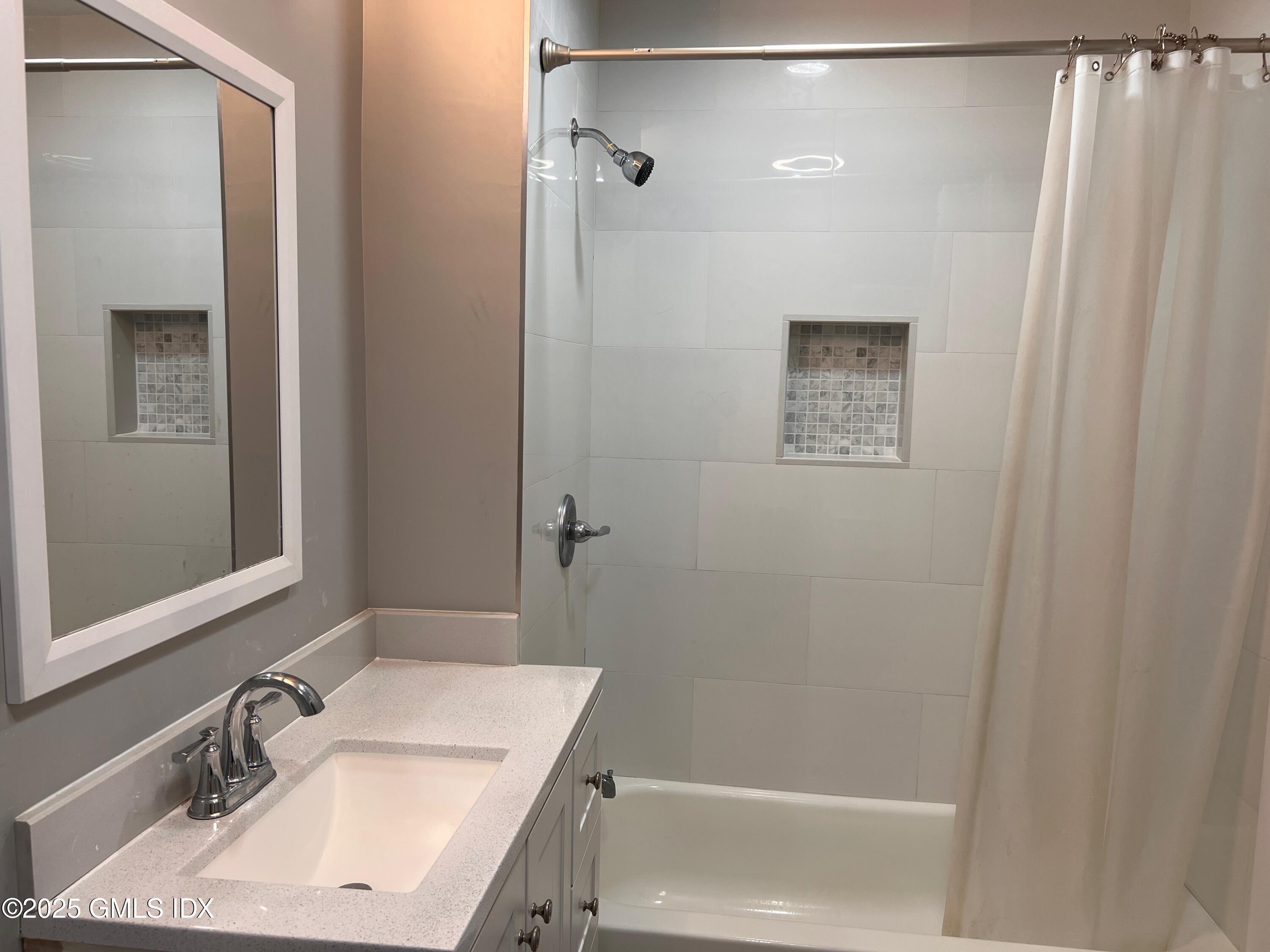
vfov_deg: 53.1
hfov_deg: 67.3
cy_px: 476
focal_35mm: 26
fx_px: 954
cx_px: 635
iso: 50
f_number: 1.5
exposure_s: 1/120
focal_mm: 5.7
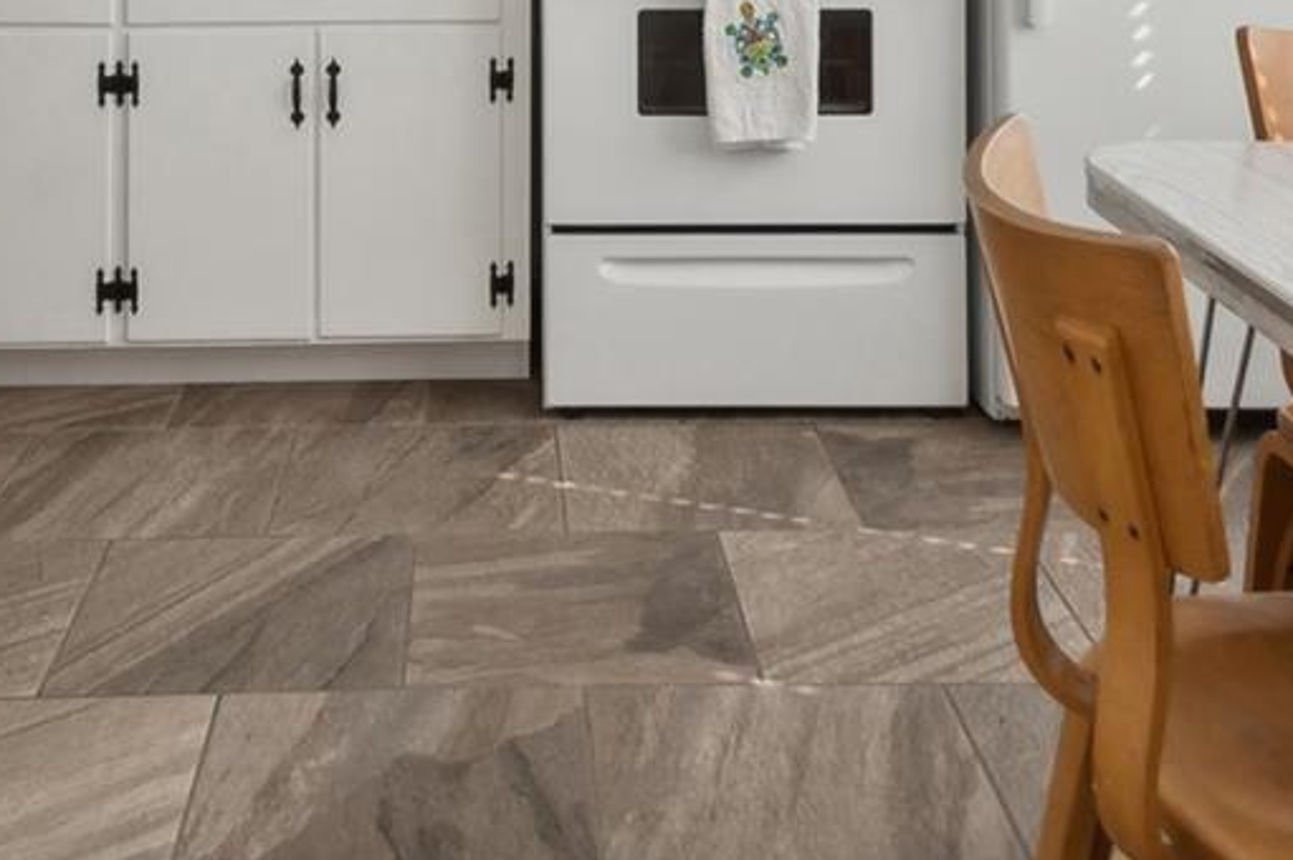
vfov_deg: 23.9
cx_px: 493
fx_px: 1687
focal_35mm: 47
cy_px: -357
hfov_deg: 41.7
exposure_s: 1/125
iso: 200
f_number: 8
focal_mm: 10
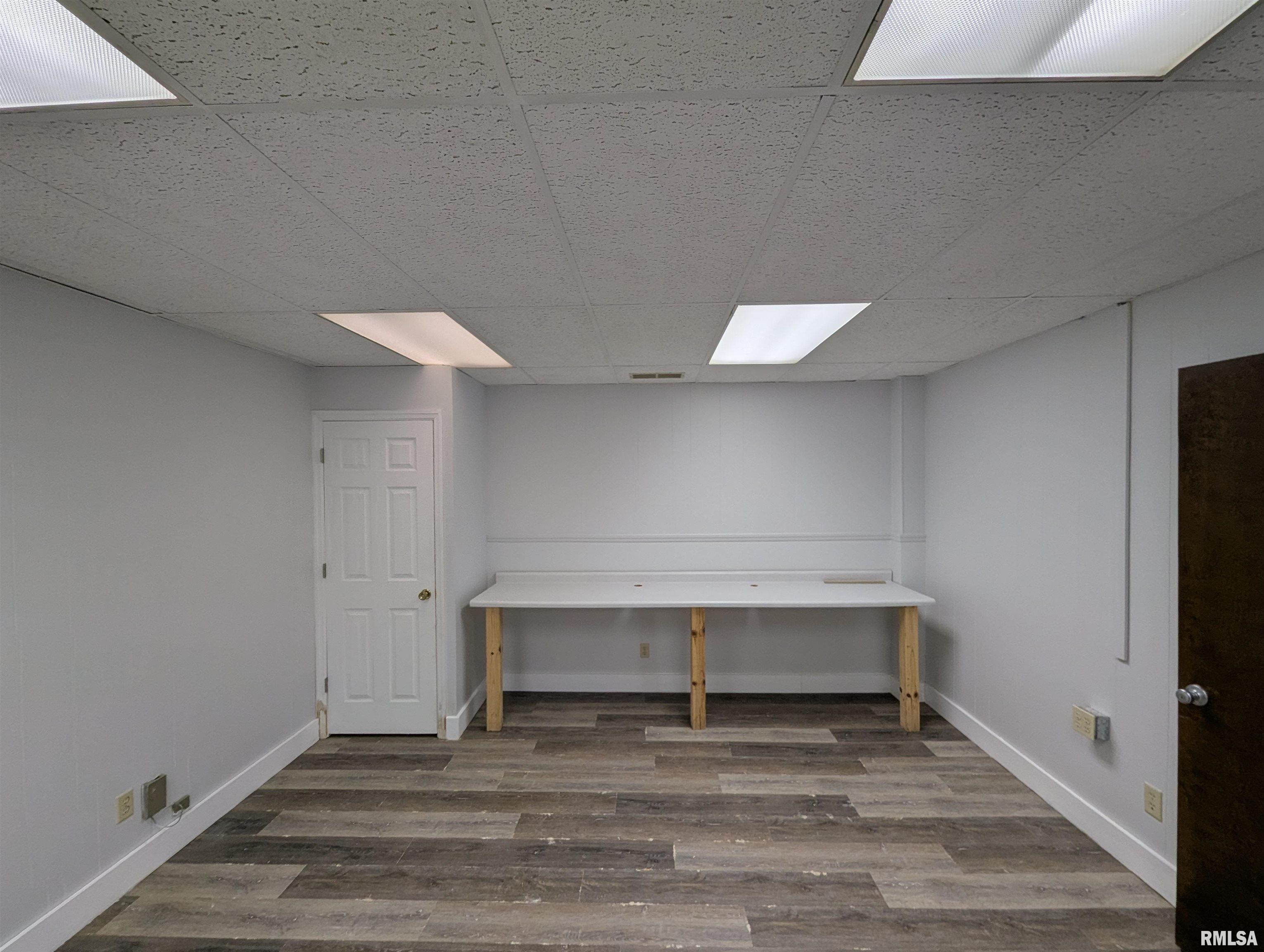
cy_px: 476
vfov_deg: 90.1
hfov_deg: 106.1
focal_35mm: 13
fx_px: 475
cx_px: 632
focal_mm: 1.95
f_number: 2.2
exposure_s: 1/120
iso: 51
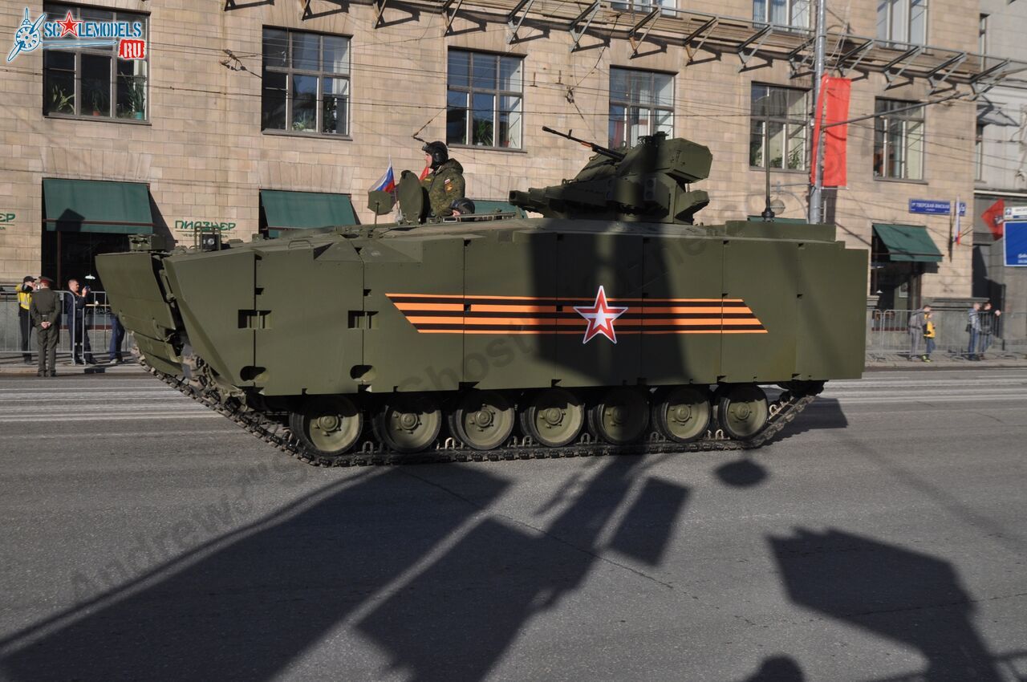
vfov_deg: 43.5
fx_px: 855
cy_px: 341
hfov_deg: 62.0
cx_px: 514
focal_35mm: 30
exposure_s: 1/640
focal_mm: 20
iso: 200
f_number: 8
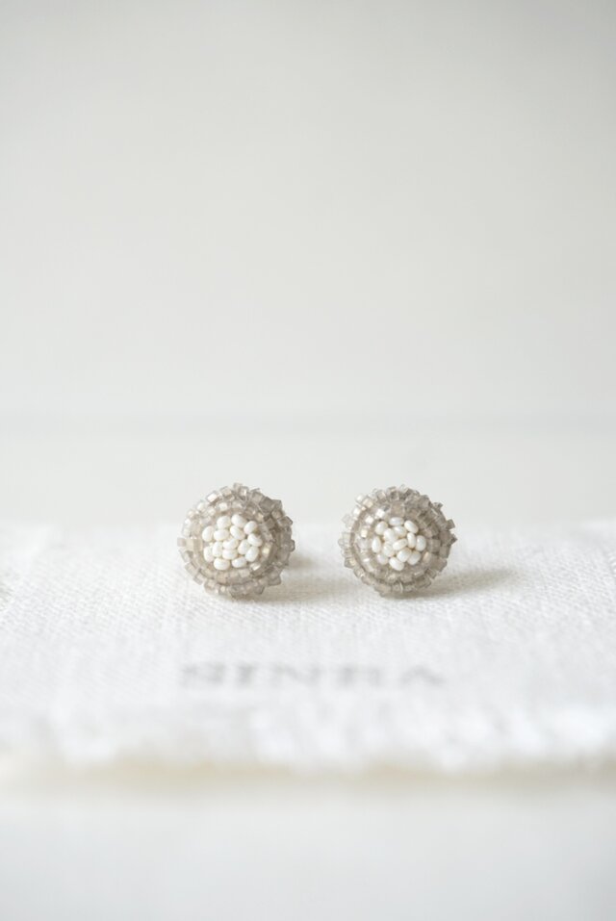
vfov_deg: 31.9
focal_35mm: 63
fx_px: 1613
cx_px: 308
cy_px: 460
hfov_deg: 21.6
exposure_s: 1/80
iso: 640
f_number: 5.6
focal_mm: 42
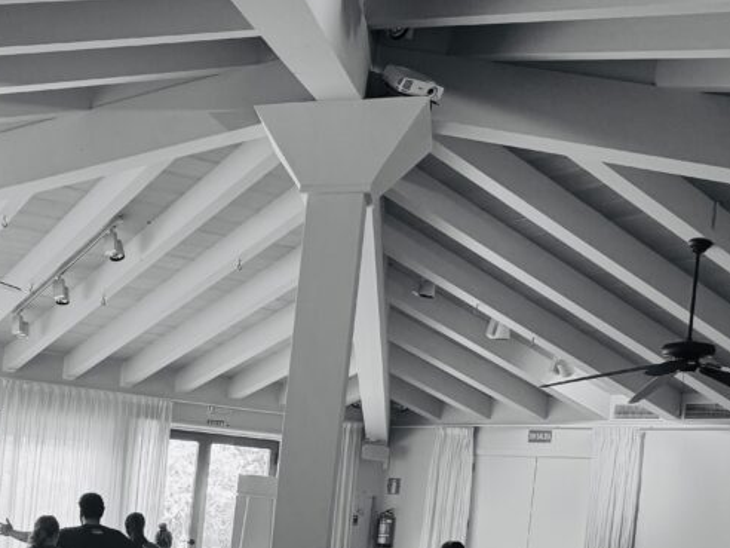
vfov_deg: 28.0
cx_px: -19
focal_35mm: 50
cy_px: 499
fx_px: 1054
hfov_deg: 34.4
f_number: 1.78
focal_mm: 6.76
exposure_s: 1/117
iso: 200
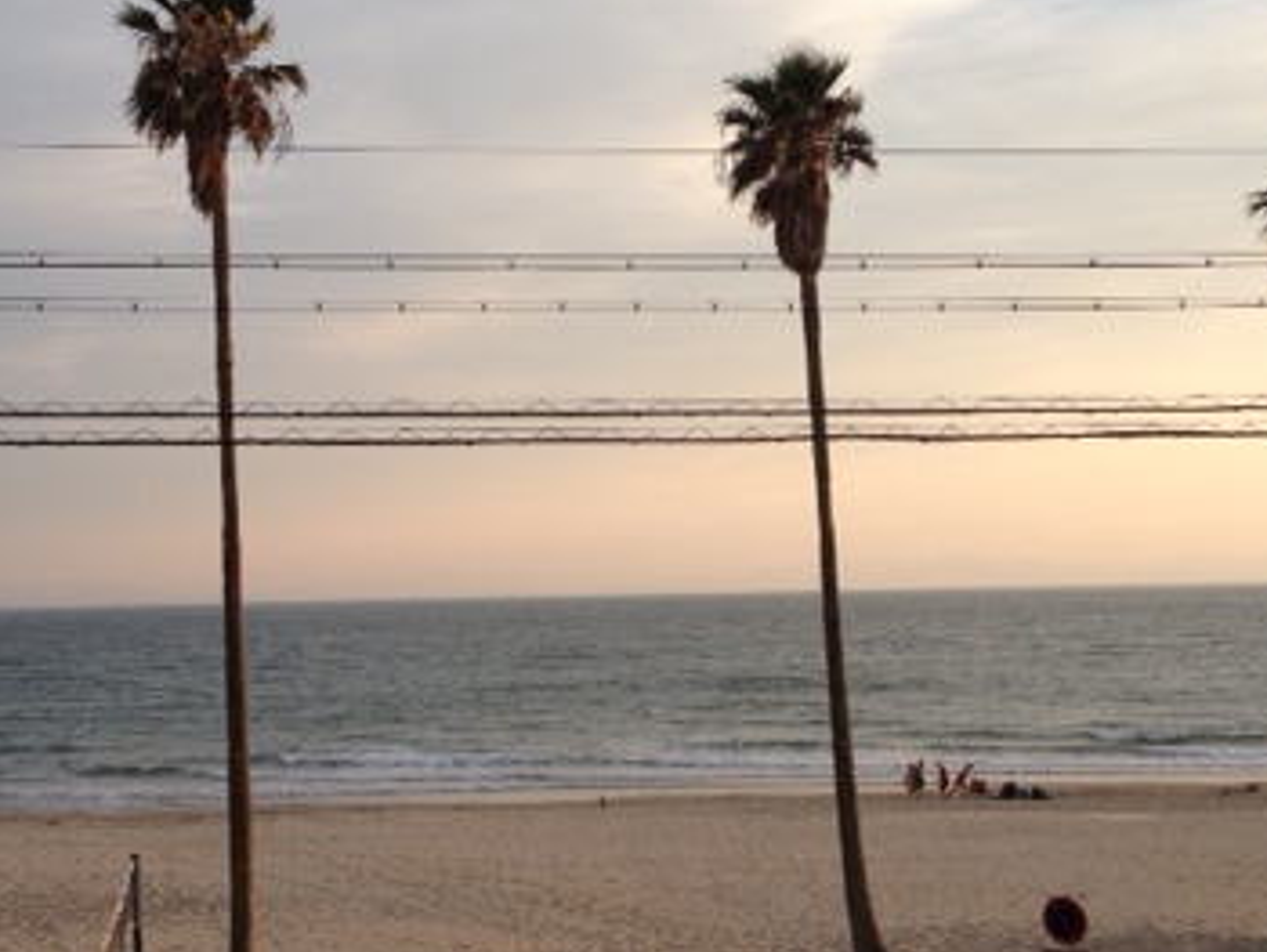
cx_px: 568
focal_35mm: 64
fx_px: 2344
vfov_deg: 23.0
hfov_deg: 30.2
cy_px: 449
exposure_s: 1/606
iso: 50
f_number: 2.4
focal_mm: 4.28
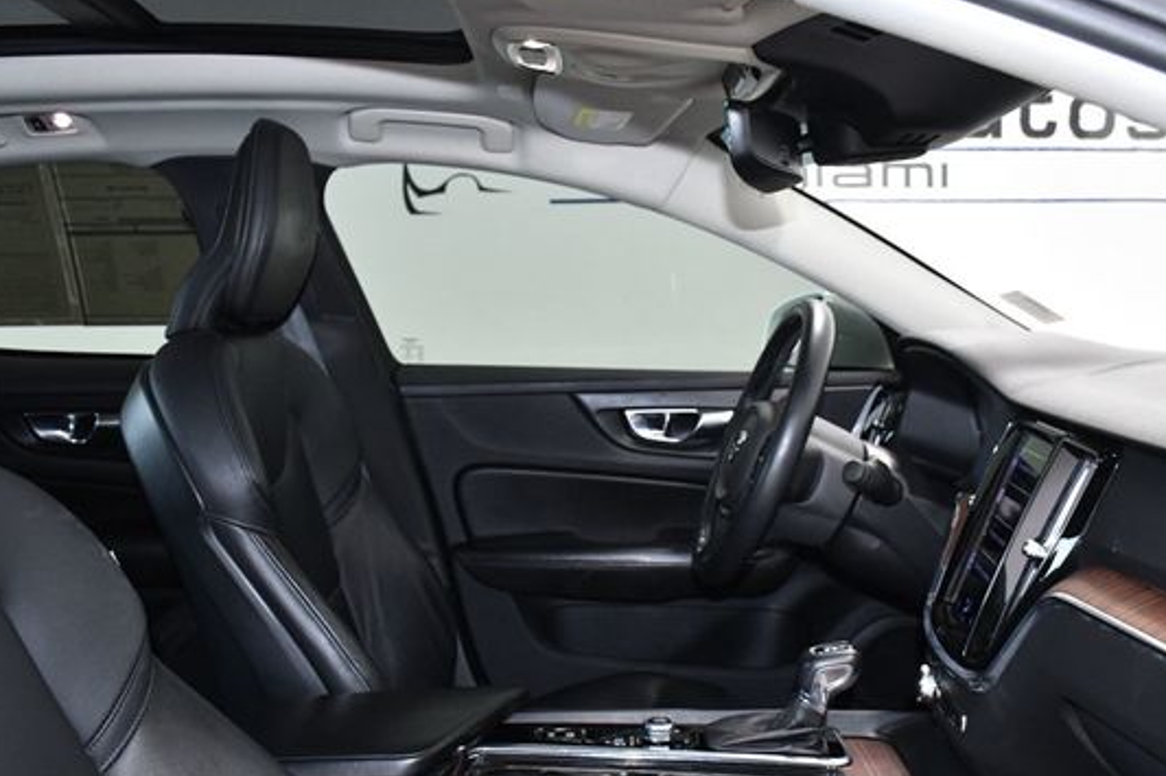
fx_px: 1166
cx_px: 617
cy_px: 407
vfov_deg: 36.8
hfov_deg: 53.1
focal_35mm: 36
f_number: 6.3
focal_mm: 20
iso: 2500
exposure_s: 1/160
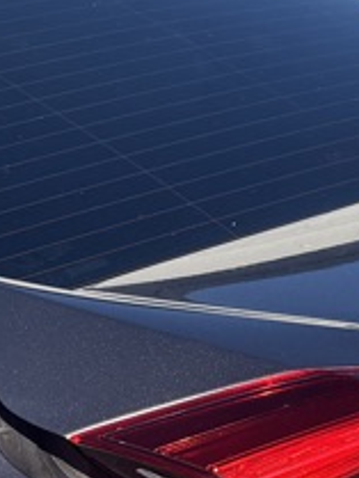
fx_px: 1906
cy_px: 590
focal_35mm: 138
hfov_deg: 10.4
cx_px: -176
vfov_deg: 13.8
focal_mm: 6.76
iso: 80
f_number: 1.78
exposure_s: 1/2105
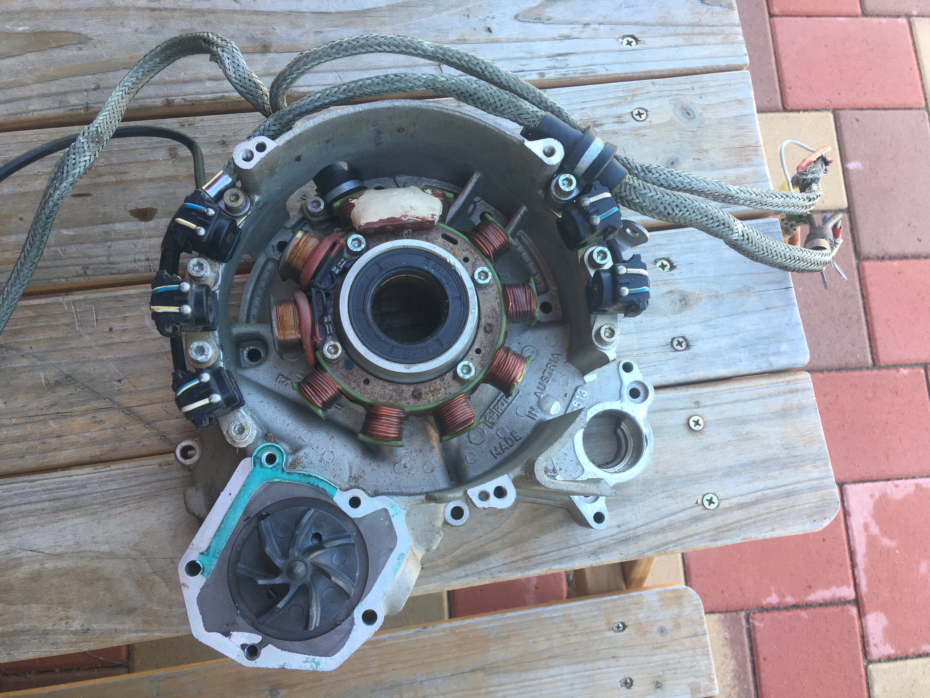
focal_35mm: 29
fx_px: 779
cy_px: 349
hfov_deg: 61.7
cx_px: 465
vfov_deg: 48.2
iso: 40
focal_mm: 4.15
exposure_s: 1/100
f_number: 2.2
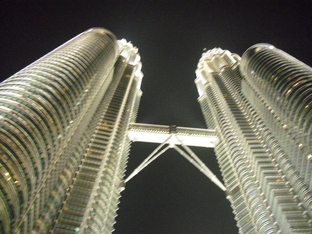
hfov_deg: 49.0
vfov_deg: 37.7
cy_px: 117
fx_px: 343
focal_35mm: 38
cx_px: 156
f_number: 2.8
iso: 800
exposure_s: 1/25
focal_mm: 6.2
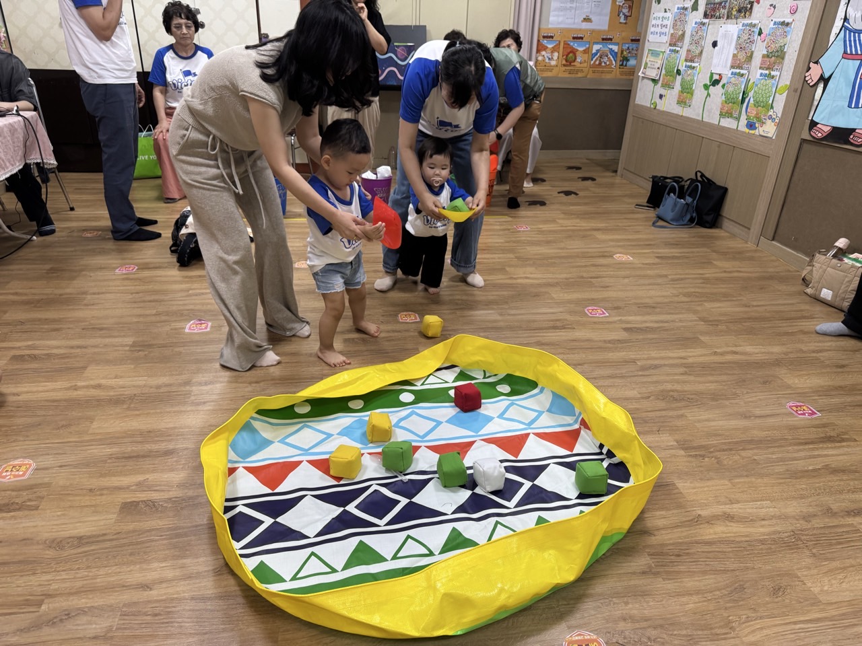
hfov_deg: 71.6
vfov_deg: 56.8
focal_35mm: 24
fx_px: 598
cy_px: 323
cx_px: 431
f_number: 1.78
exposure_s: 1/120
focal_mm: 6.76
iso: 200
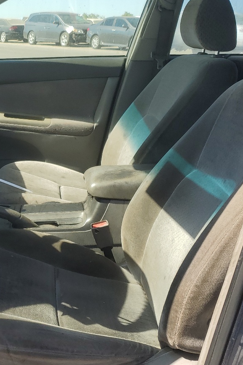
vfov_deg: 39.6
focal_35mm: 50
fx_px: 506
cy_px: 165
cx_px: -3
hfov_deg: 25.6
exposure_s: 1/1250
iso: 50
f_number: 1.5
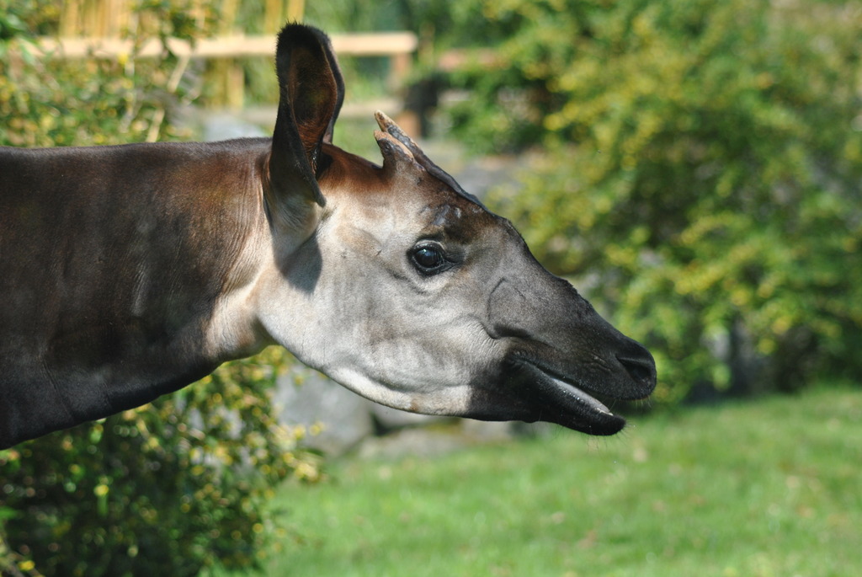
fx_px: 3955
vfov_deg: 8.3
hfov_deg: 12.4
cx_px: 431
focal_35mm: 165
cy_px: 288
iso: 200
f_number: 5.6
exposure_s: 1/500
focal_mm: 110
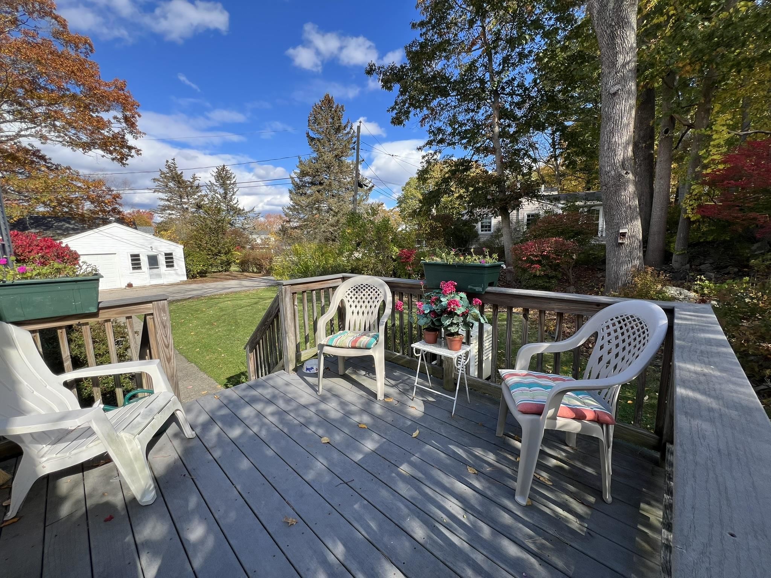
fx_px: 290
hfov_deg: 106.2
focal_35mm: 13
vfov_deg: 89.9
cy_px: 289
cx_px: 386
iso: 32
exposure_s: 1/501
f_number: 1.8
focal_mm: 1.57
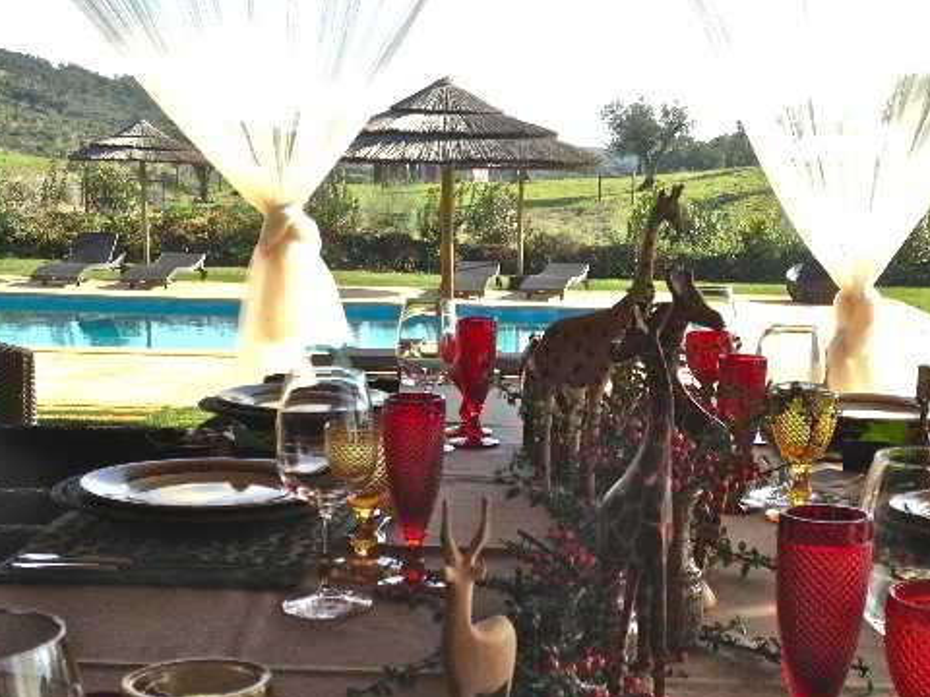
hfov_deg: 34.8
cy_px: 484
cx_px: 564
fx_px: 1478
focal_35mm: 55
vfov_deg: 26.4
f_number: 2.4
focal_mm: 4.13
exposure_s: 1/531
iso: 50
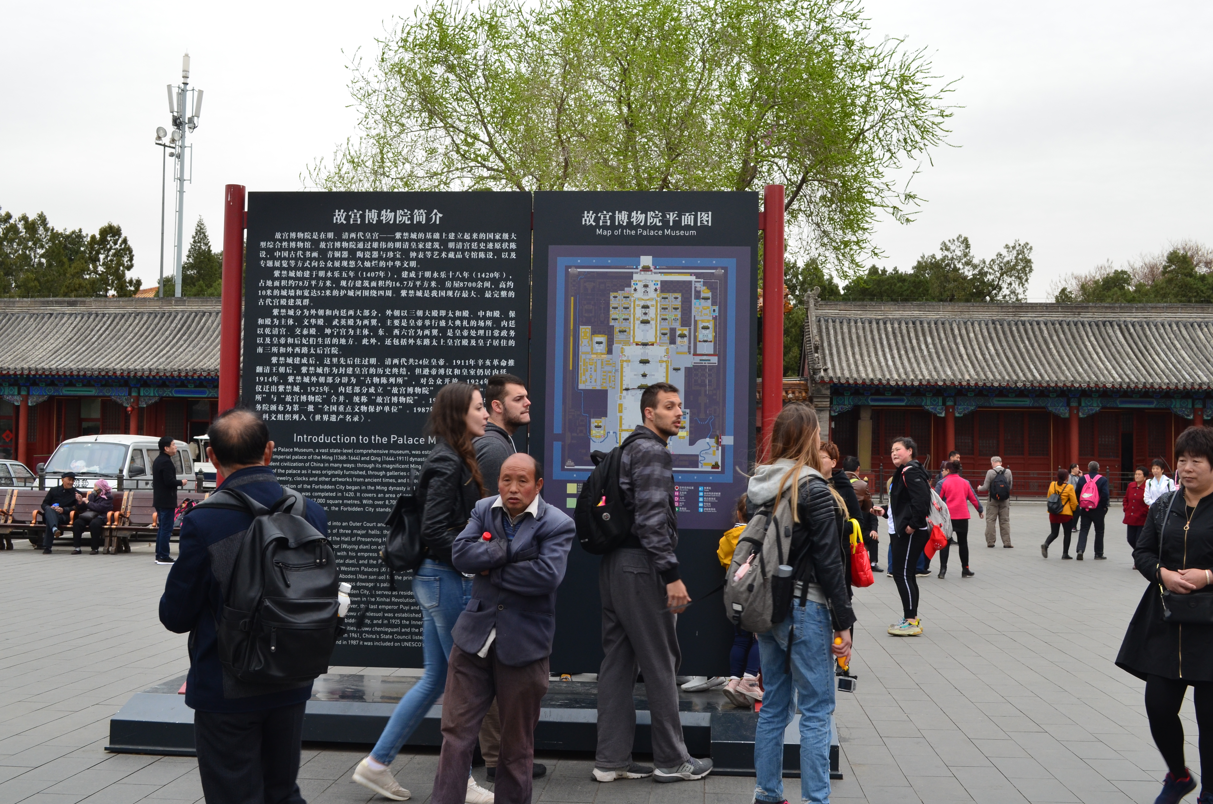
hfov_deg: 49.6
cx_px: 606
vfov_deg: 34.1
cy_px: 402
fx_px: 1311
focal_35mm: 39
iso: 400
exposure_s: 1/60
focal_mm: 26
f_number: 10
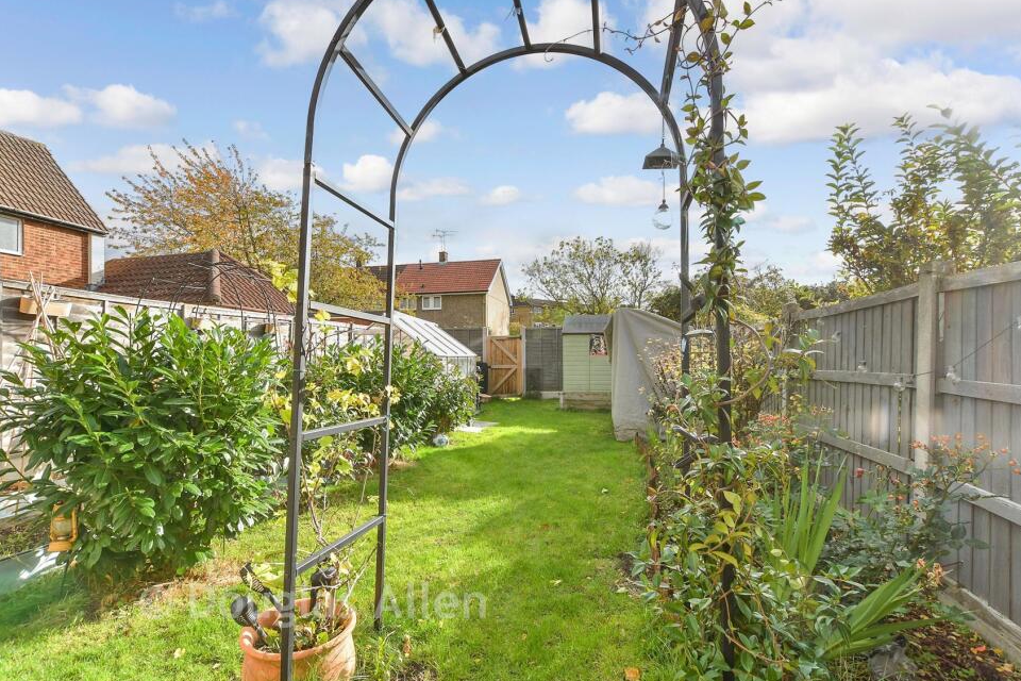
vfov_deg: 73.7
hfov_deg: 96.7
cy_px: 353
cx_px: 492
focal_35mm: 16
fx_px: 454
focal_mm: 10
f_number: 8
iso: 160
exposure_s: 1/160
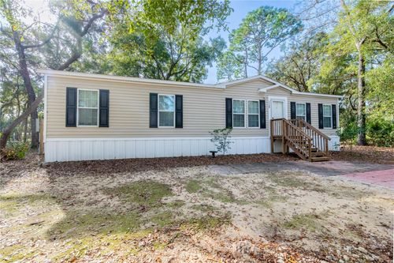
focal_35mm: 14
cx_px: 197
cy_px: 132
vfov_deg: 81.2
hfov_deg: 104.3
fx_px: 153
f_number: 9
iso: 400
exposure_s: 1/1600
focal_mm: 14
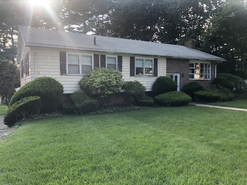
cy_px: 92
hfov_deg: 63.4
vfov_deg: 49.7
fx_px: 200
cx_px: 124
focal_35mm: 28
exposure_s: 1/277
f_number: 1.8
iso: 20
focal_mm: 3.99
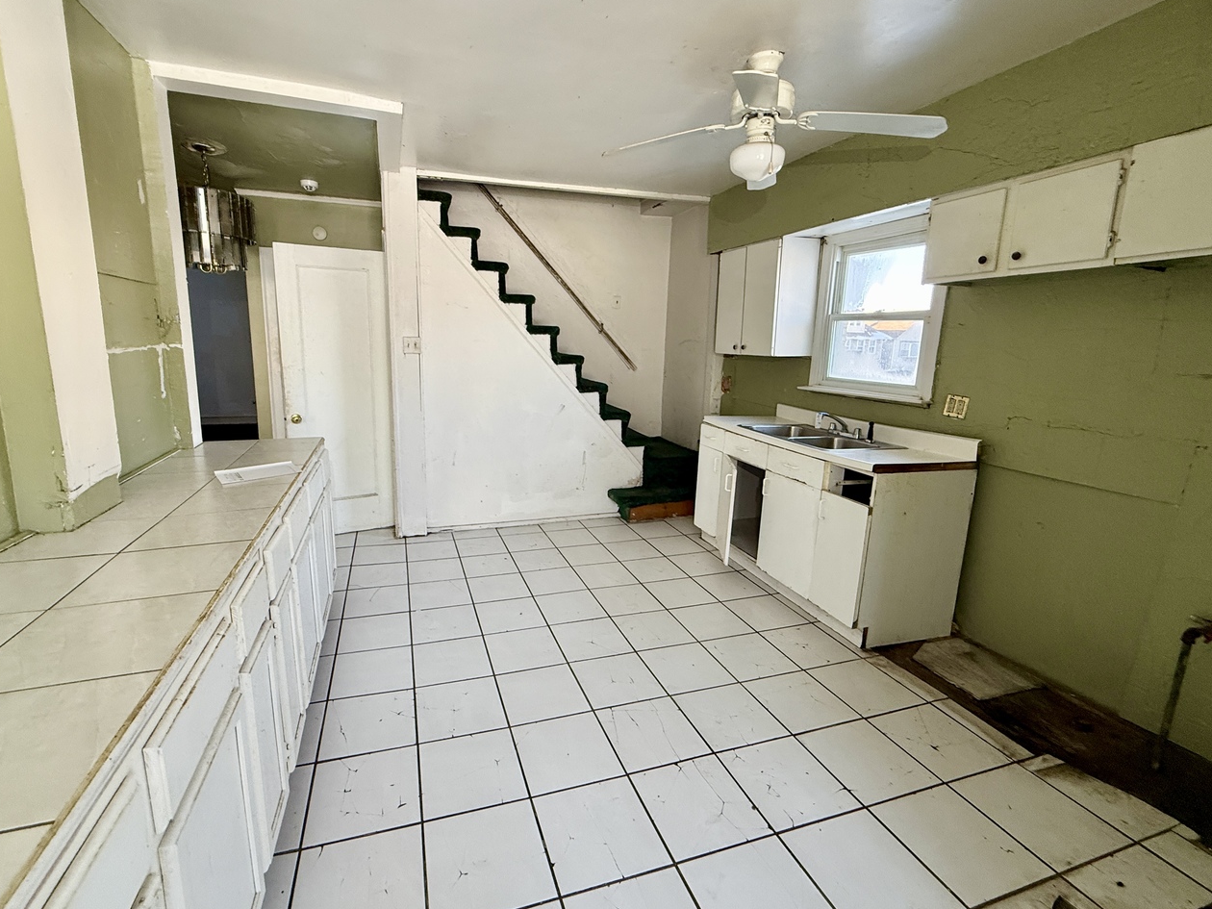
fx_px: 560
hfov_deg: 94.4
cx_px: 570
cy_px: 436
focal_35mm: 16
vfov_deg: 78.1
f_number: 2.2
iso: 200
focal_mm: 2.22
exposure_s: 1/100
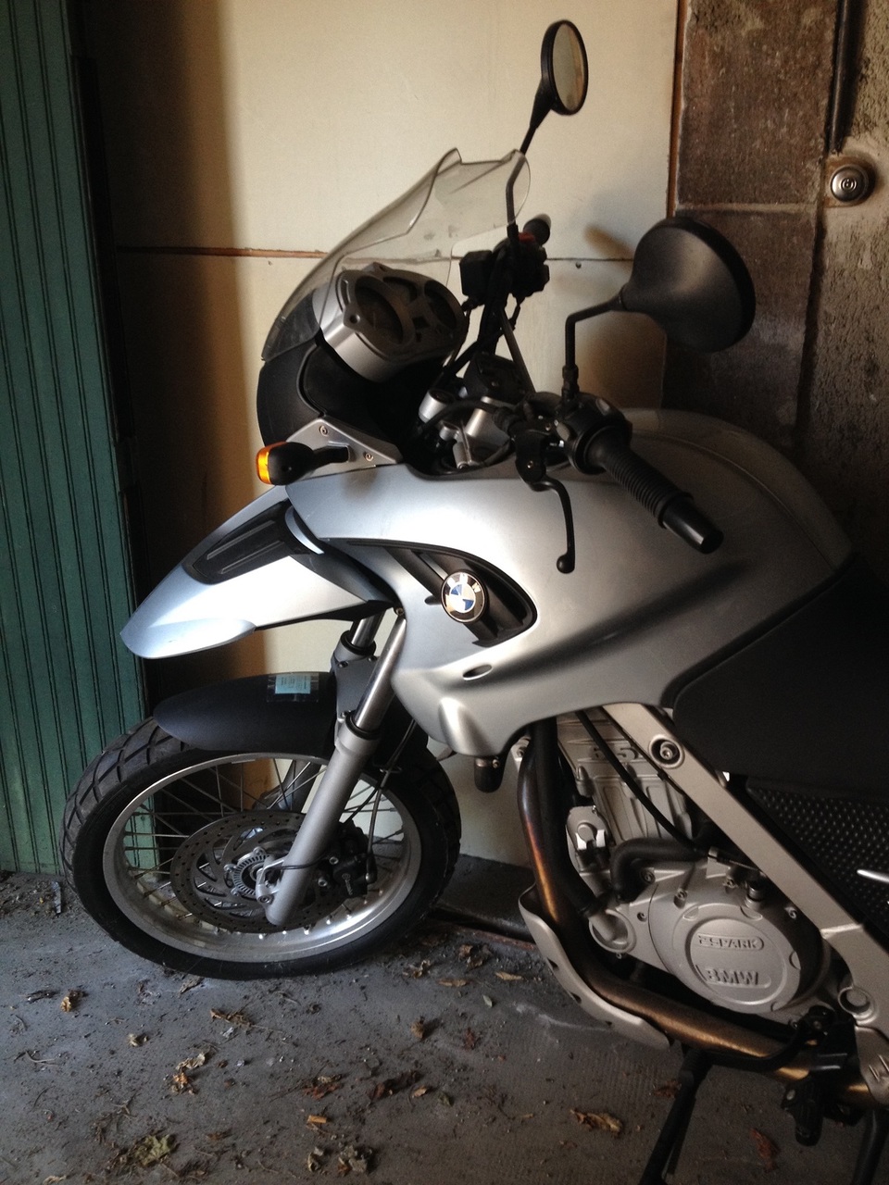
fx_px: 1198
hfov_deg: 40.7
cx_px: 444
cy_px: 592
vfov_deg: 52.6
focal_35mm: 35
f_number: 2.4
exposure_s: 1/20
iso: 100
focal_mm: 4.28
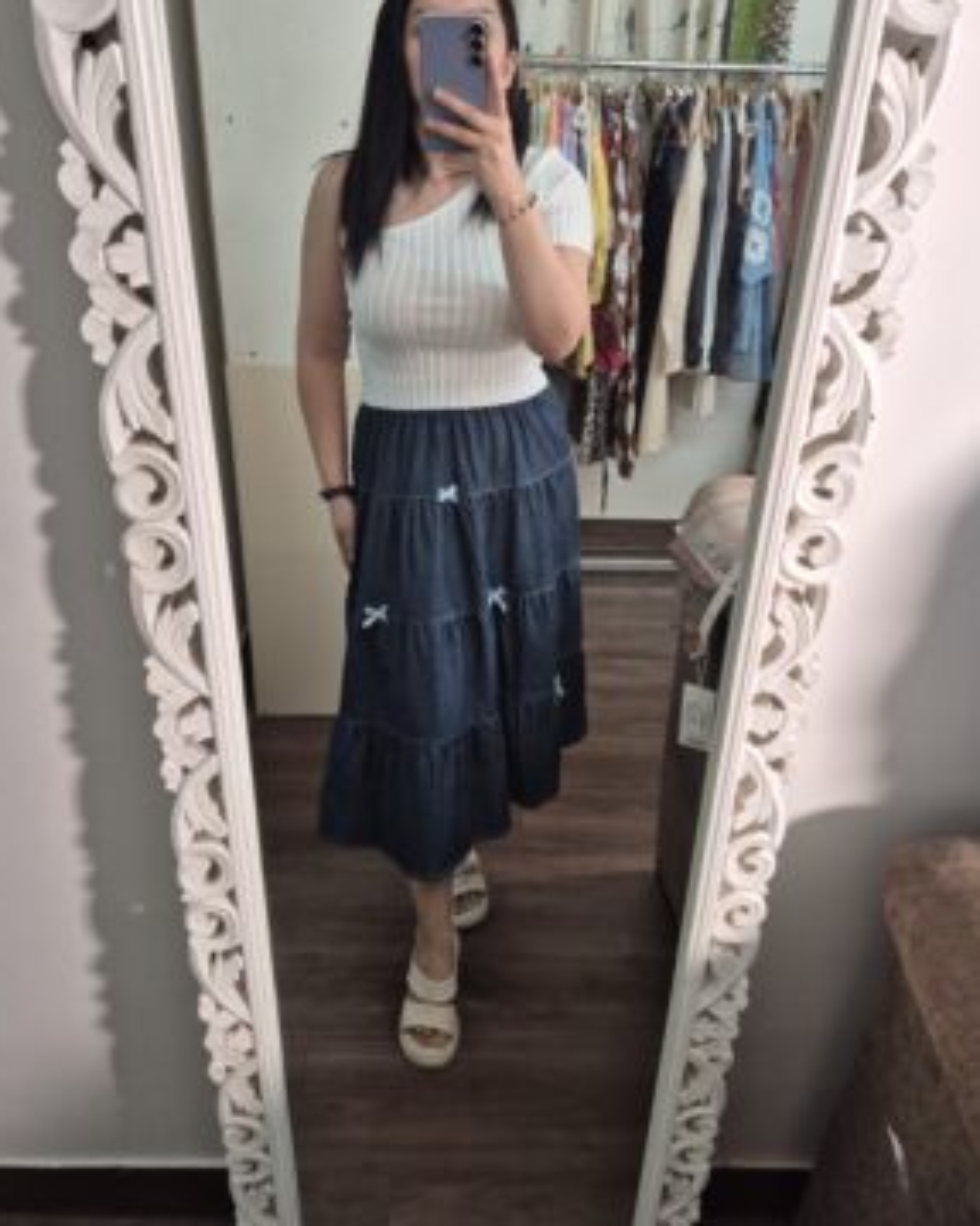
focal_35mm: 25
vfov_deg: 68.0
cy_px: 570
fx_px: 907
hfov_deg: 56.8
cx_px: 492
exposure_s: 1/100
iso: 320
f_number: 1.8
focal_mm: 5.4
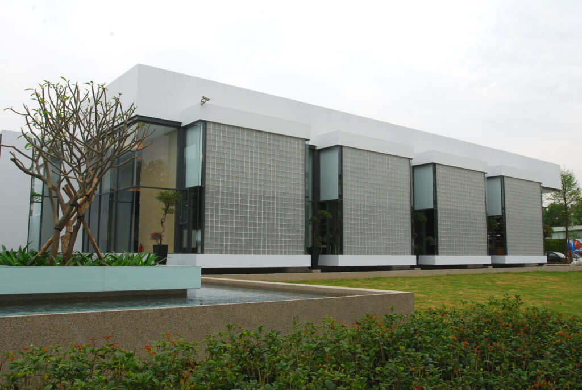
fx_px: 534
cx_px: 291
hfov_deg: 57.2
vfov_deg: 40.1
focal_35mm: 33
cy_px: 195
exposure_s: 1/125
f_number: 16
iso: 200
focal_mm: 22
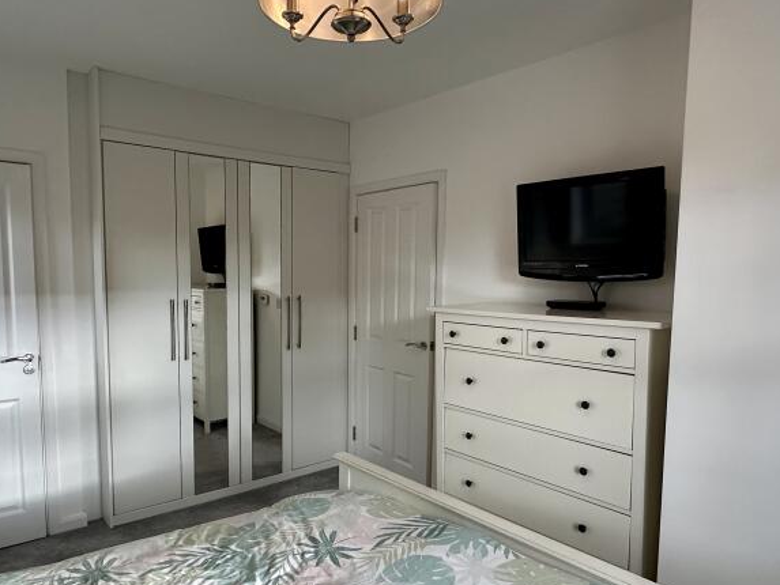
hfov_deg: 69.1
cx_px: 339
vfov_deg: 54.8
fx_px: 563
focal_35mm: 25
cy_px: 320
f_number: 2.2
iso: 200
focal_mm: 2.22
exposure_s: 1/100
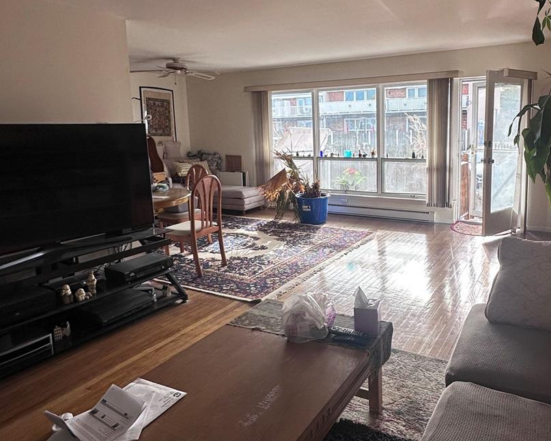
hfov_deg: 65.2
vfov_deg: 54.7
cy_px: 184
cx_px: 339
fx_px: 424
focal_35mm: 26
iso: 40
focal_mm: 2.22
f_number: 2.2
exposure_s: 1/230
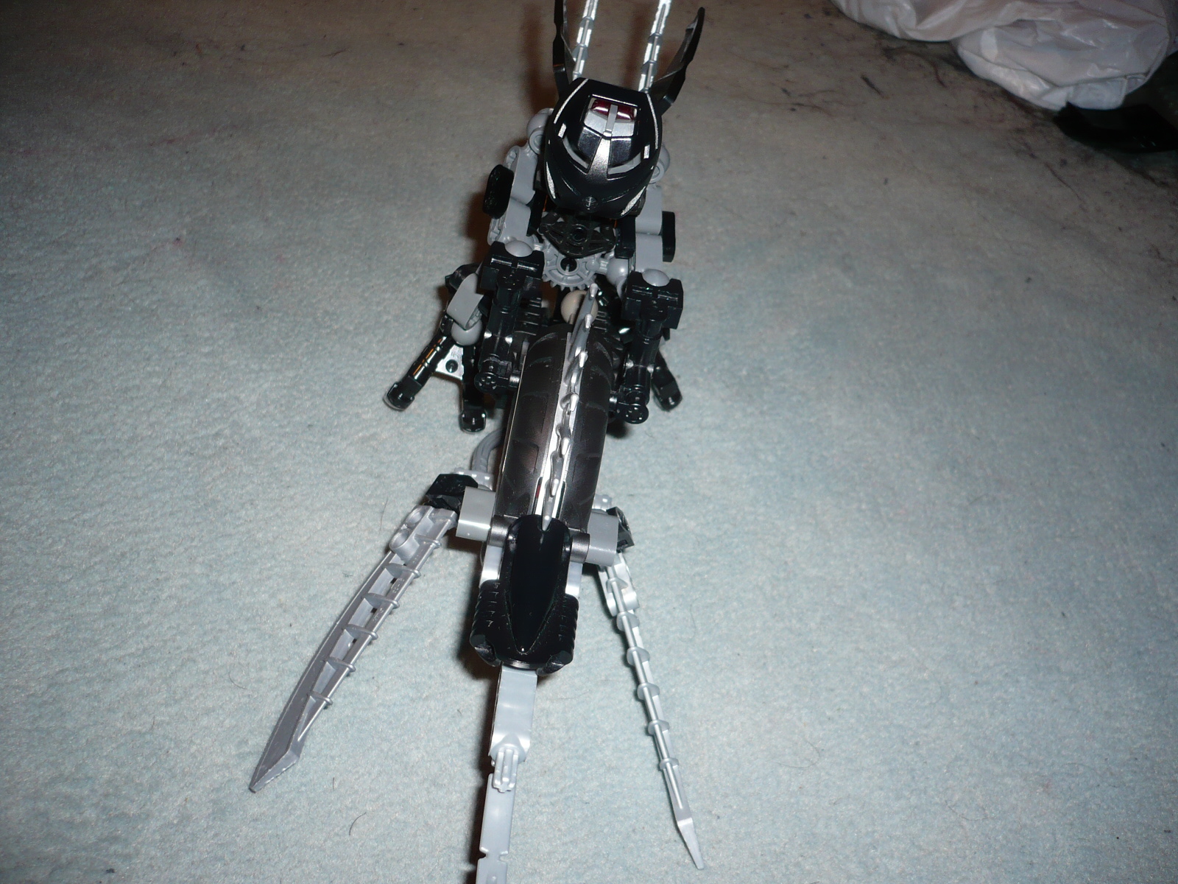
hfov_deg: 52.6
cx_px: 589
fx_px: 1191
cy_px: 442
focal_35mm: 35
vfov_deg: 40.7
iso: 100
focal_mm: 5.8
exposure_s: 1/30
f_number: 2.8
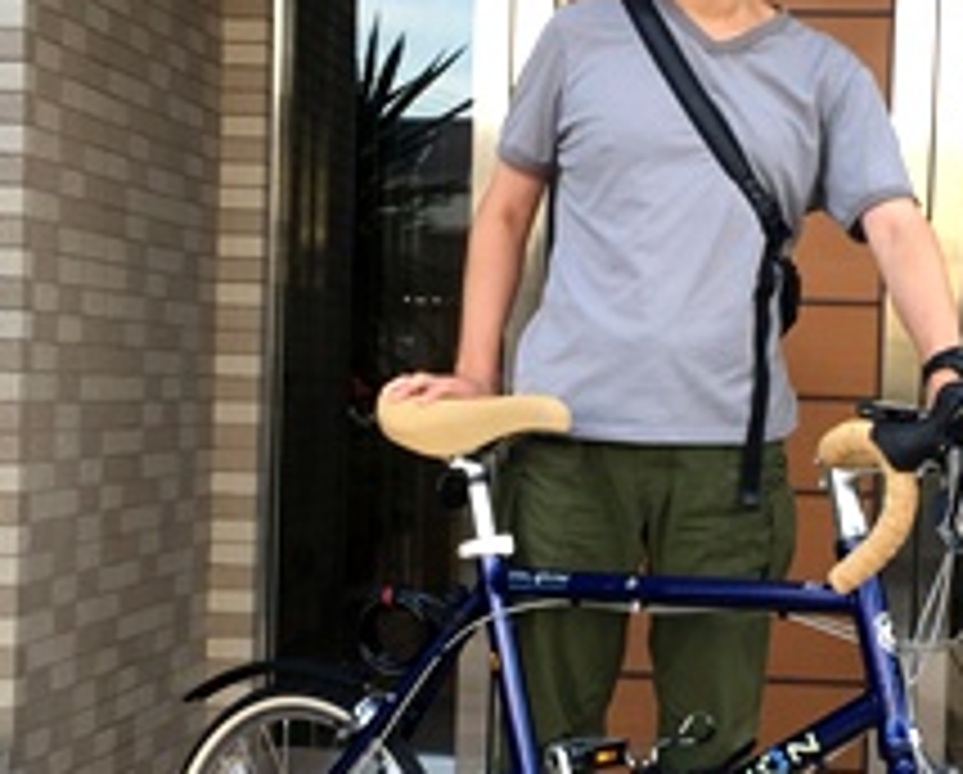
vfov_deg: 23.2
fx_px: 1885
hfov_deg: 28.3
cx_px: 698
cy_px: 466
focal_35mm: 66
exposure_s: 1/120
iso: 50
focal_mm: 4.15
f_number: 2.2
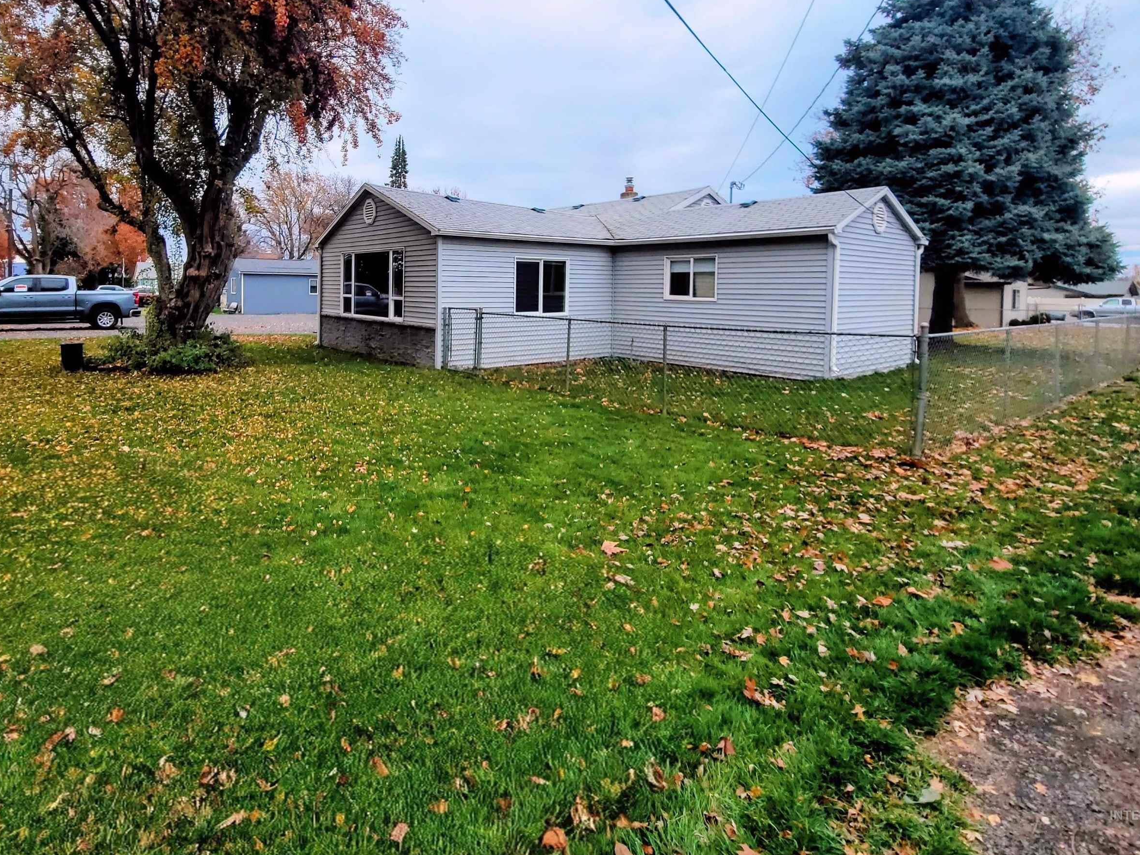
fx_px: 560
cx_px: 477
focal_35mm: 17
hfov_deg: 90.2
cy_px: 307
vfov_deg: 73.1
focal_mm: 2.2
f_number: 2.2
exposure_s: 1/750
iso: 64
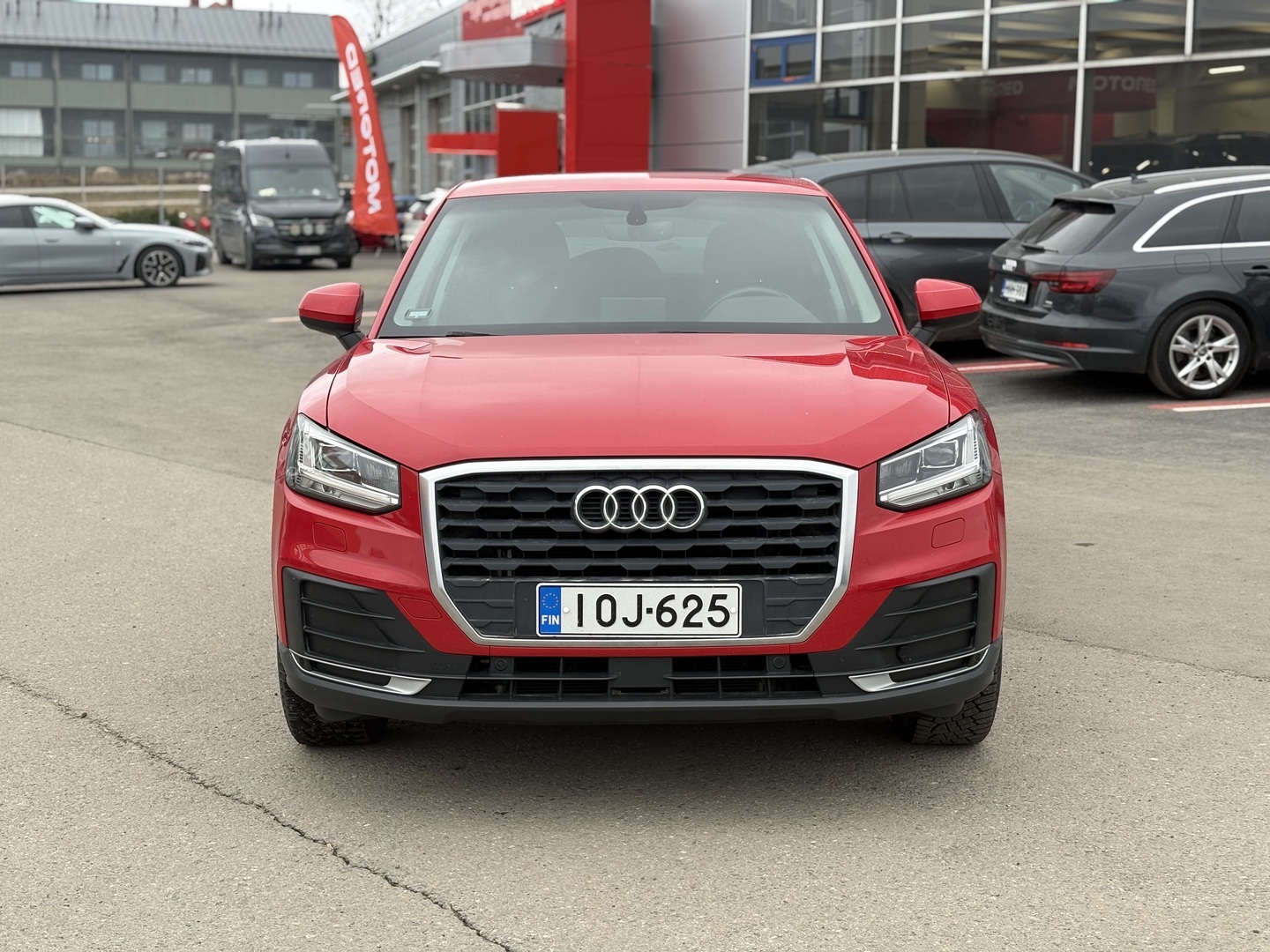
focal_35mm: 52
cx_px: 635
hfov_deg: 36.8
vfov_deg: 28.0
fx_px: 1908
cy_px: 476
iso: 32
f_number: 1.6
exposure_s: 1/122
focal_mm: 5.96
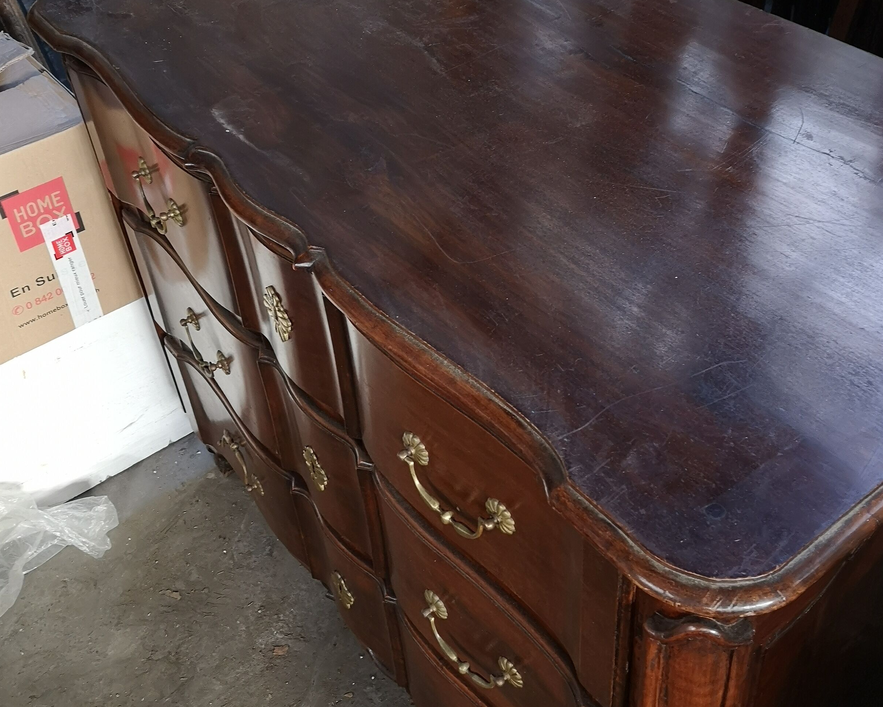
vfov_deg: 37.3
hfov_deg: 45.7
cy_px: 303
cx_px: 481
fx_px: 1045
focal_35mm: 40
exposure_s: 1/25
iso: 320
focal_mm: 3.95
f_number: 1.8
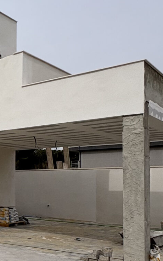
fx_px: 355
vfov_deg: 39.6
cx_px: -141
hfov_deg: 18.9
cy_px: 181
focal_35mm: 50
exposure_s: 1/3717
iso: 50
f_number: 2.2
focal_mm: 2.22
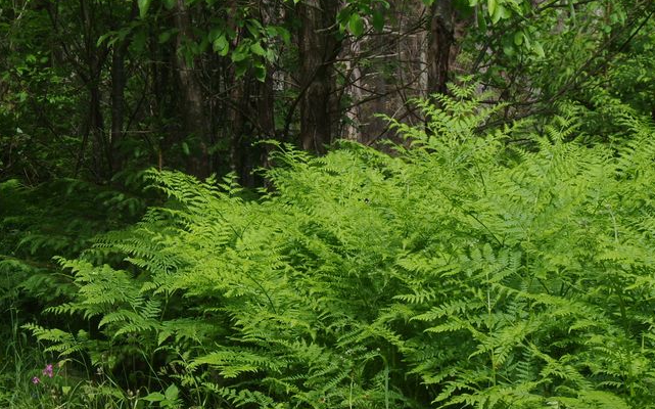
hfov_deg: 12.5
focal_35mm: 167
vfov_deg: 7.8
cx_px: 174
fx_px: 2980
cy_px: 283
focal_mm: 50
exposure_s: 1/125
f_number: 11
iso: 200
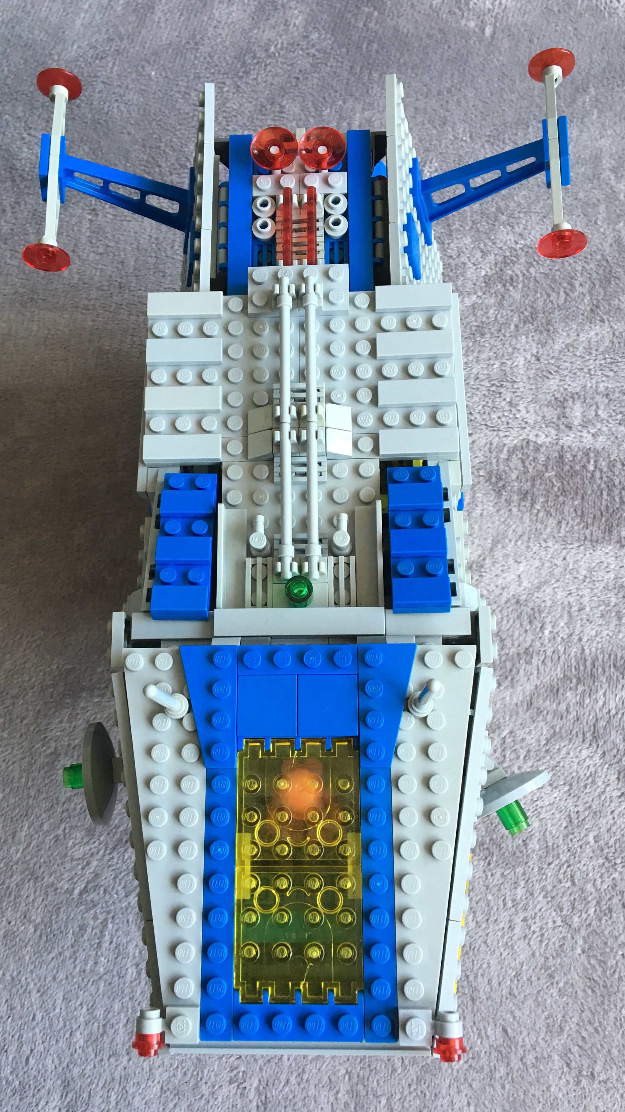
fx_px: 943
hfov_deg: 36.7
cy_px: 549
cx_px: 295
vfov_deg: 61.0
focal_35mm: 32
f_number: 2.2
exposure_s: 1/33
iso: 50
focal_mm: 4.15
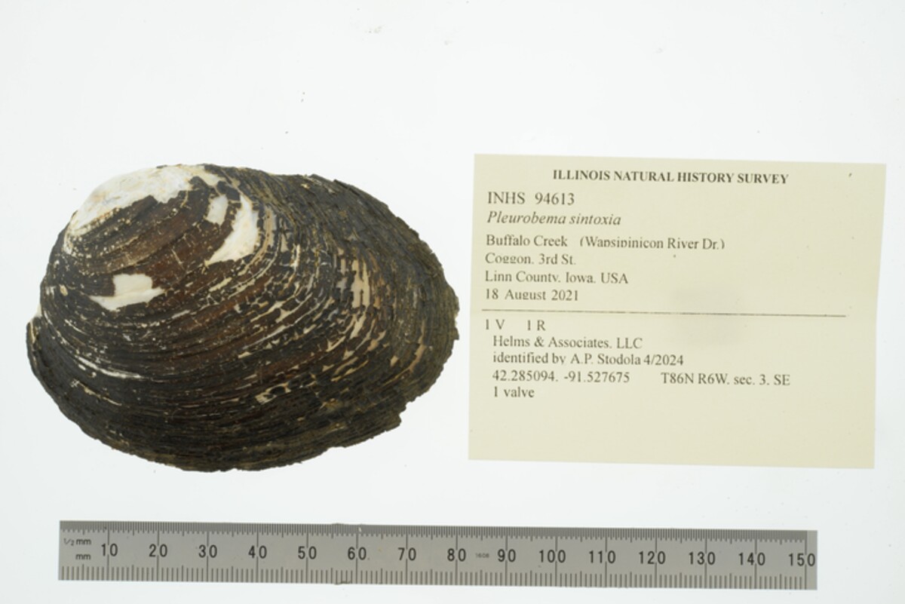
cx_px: 452
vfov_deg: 22.6
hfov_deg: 33.4
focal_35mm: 60
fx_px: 1509
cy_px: 302
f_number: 32
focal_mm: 60
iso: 100
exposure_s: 1/6
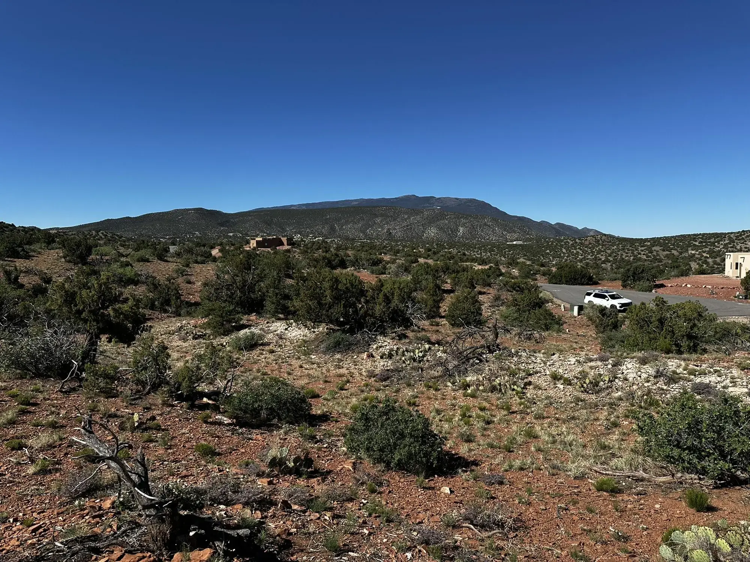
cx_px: 375
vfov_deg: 56.8
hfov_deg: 71.6
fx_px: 520
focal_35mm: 24
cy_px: 281
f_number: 1.78
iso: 80
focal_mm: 6.86
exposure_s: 1/4545
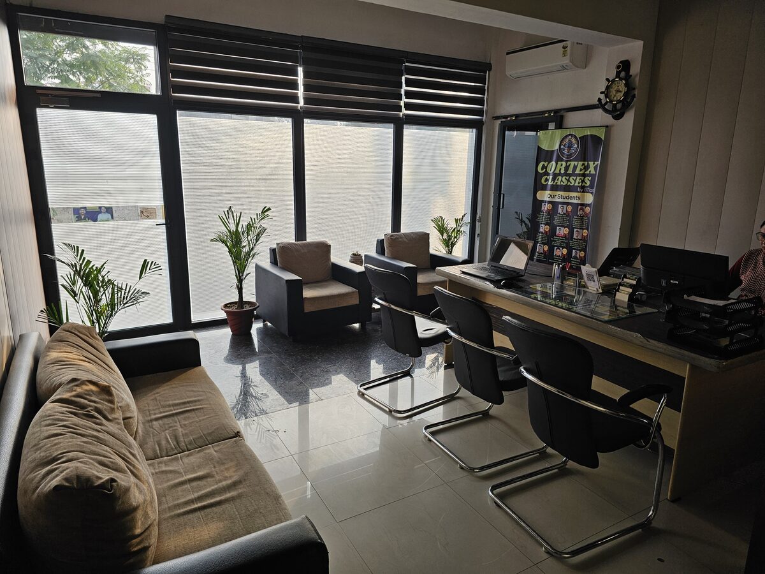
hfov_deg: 73.9
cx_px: 382
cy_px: 287
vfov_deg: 58.9
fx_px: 508
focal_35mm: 23
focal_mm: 6.3
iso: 50
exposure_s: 1/190
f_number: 1.7
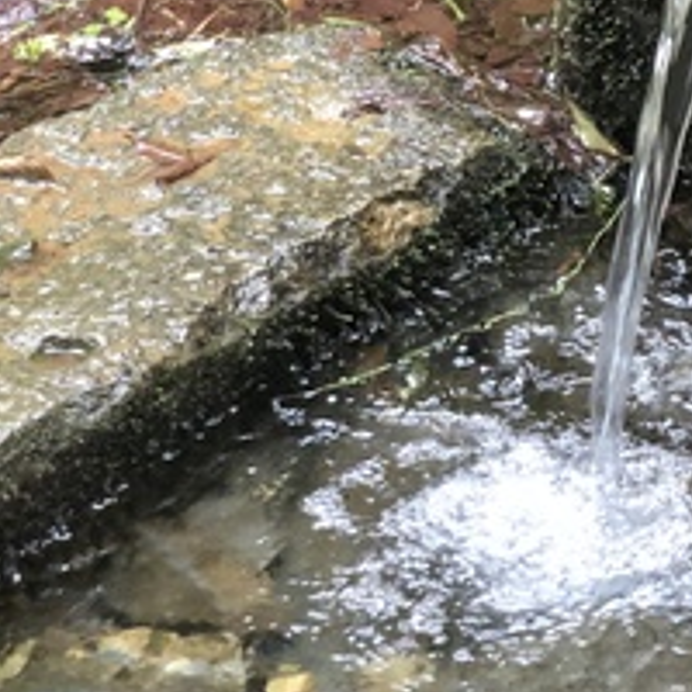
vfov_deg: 10.6
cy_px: -189
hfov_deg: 10.3
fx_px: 3641
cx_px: 1211
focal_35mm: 161
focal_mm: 6
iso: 64
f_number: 2.4
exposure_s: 1/60
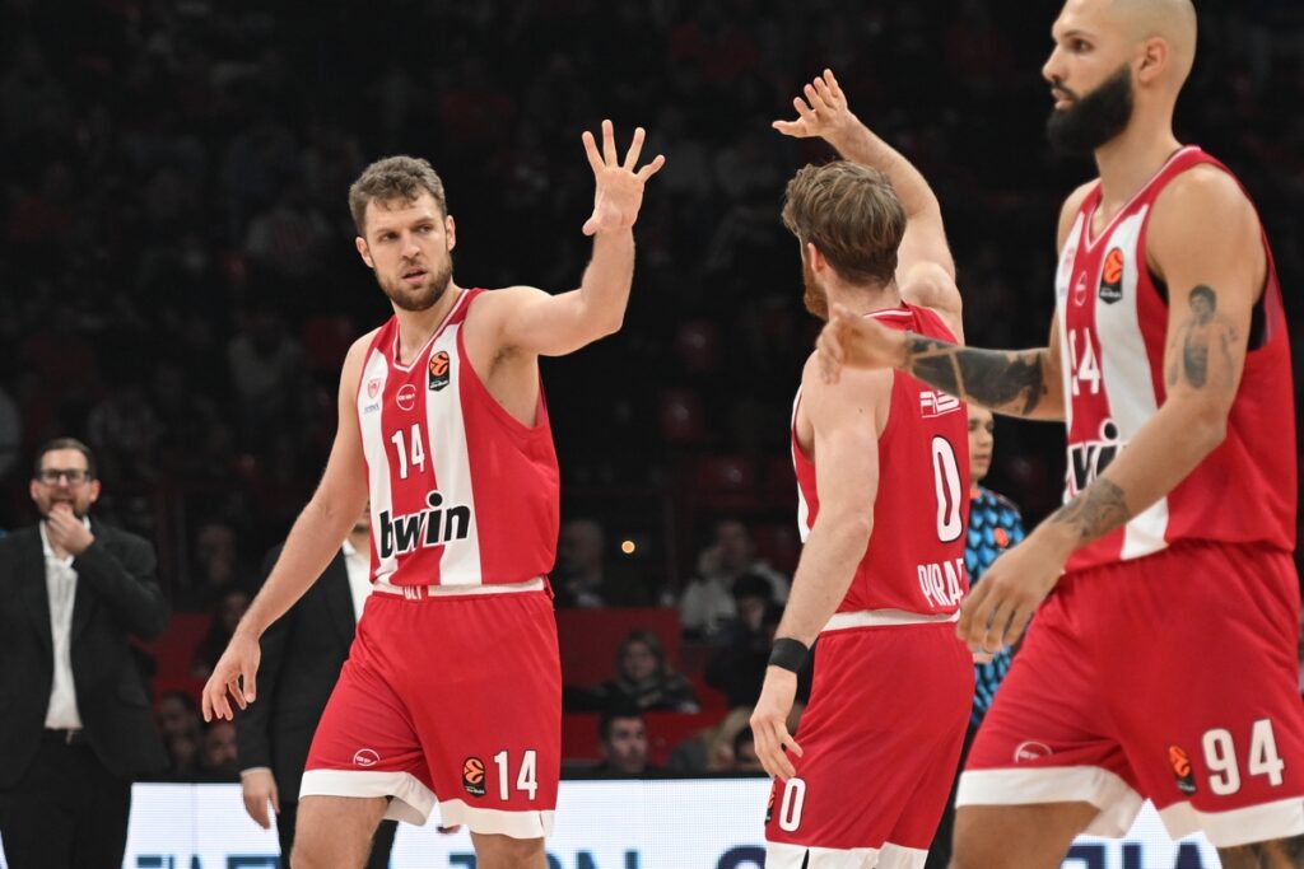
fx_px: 3804
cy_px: 434
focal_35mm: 105
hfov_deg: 19.5
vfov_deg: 13.0
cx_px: 652
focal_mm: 105
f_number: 2.8
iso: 1600
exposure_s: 1/1000
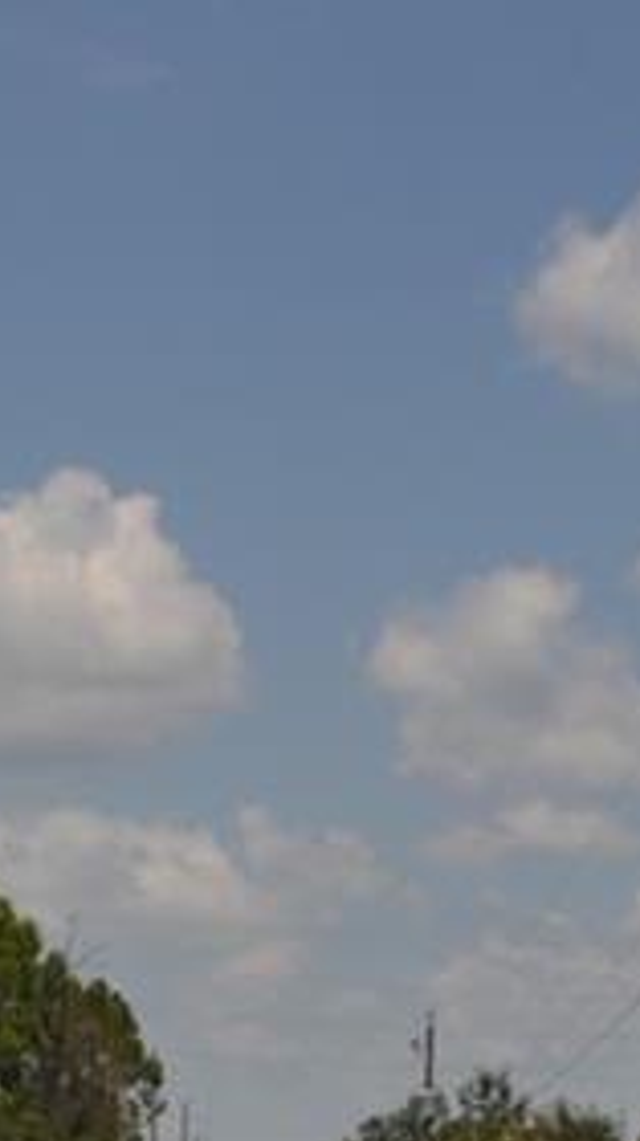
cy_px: 1320
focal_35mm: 138
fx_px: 4173
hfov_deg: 8.8
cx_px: 277
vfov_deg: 15.1
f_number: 16
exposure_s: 1/125
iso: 100
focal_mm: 24
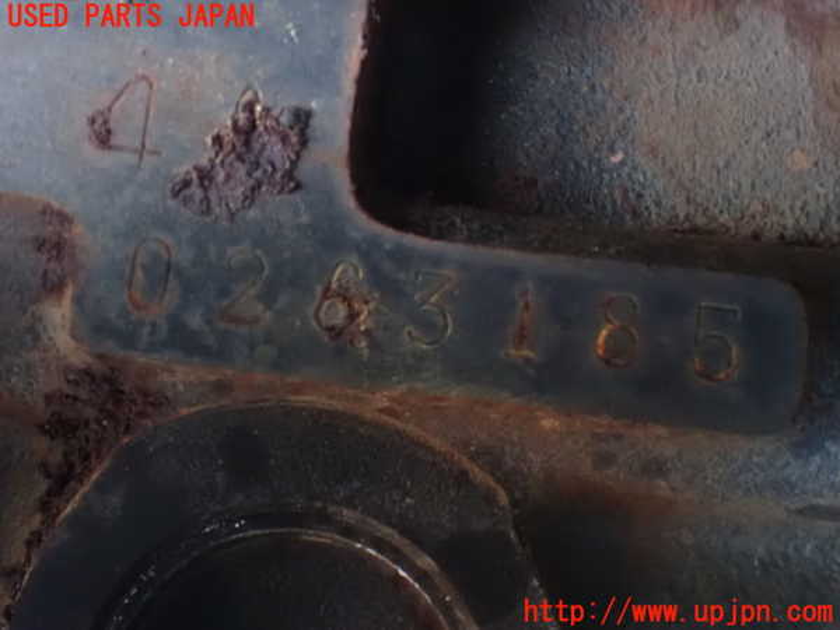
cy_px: 315
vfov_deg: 18.0
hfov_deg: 23.8
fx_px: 1990
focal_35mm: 82
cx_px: 420
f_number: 4.3
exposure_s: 1/8
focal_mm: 14.62
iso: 1600
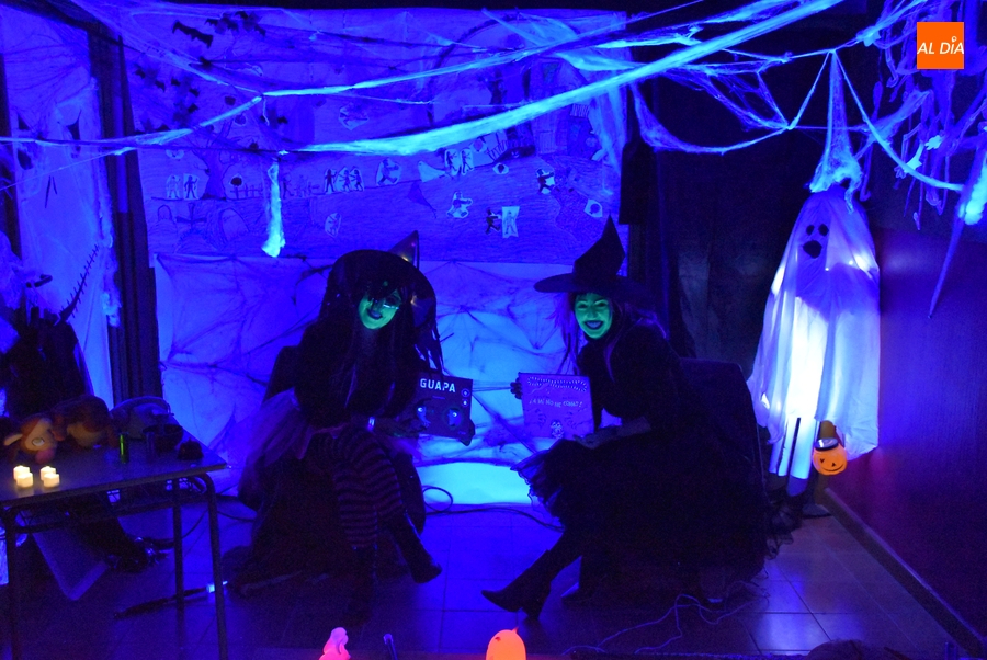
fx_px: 947
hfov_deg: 55.1
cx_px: 494
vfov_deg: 38.4
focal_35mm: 34
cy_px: 330
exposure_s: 1/60
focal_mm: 23
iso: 10000
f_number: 3.8
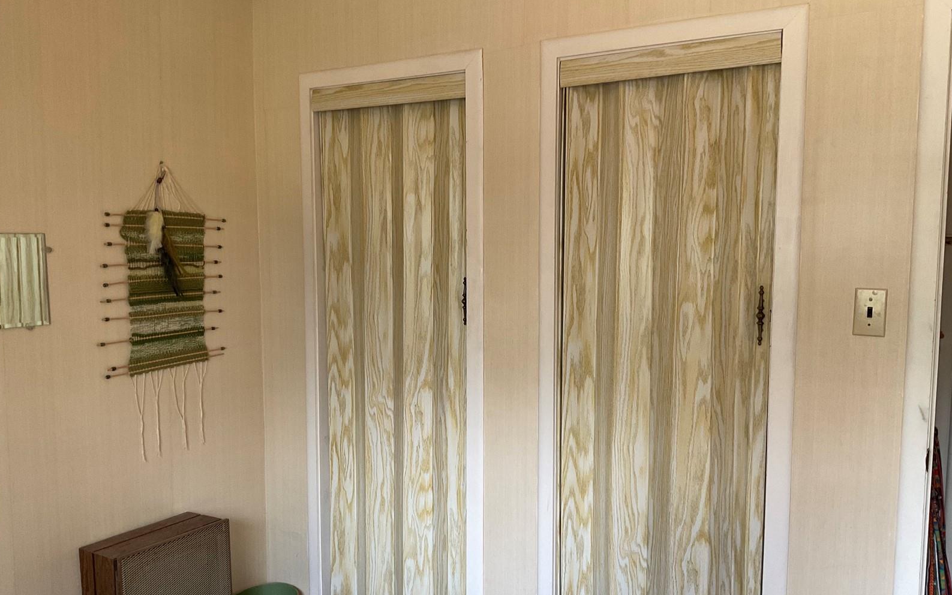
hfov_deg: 61.2
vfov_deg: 40.6
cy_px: 325
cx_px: 475
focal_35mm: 31
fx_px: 804
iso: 64
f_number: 1.8
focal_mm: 3
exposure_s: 1/65
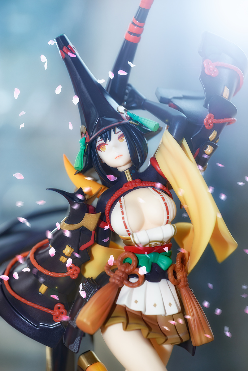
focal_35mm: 185
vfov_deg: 11.1
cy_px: 186
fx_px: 1910
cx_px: 124
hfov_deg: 7.4
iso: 200
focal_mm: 185
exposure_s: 1/80
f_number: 8
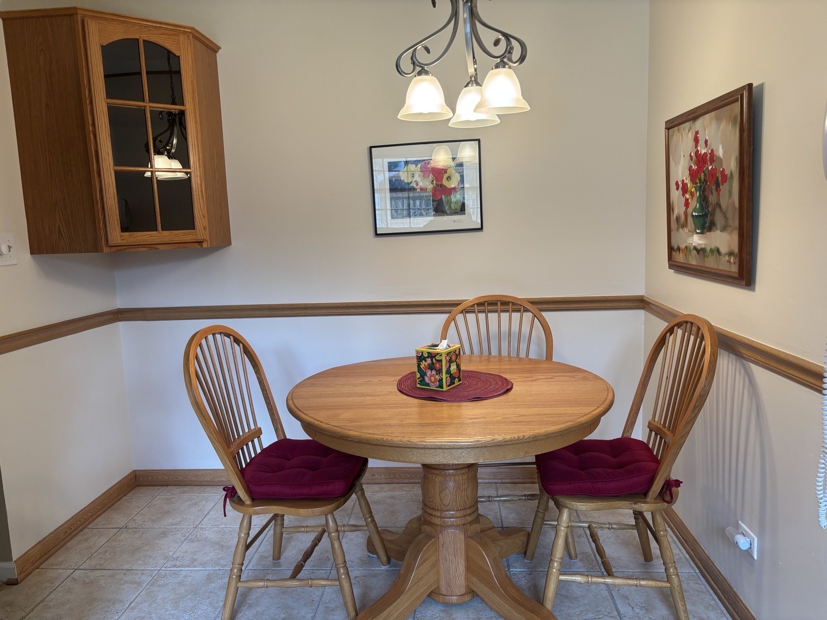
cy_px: 310
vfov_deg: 53.1
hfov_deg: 67.3
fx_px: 621
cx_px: 414
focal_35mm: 26
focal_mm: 5.96
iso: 100
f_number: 1.6
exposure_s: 1/60
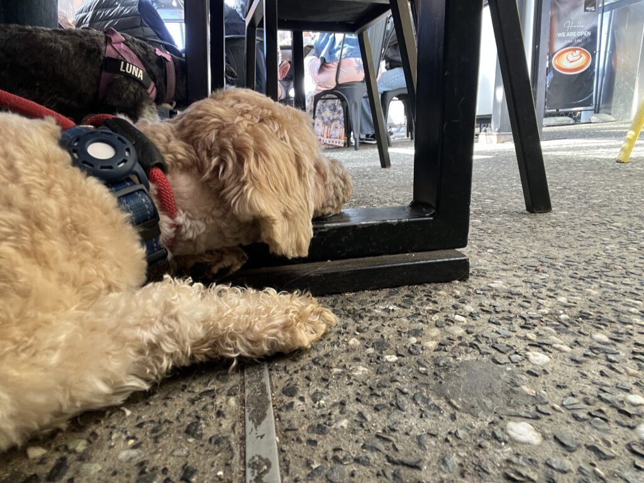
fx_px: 428
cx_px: 322
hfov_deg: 73.9
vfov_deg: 58.9
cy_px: 242
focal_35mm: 23
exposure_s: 1/60
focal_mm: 2.71
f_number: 2.2
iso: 125
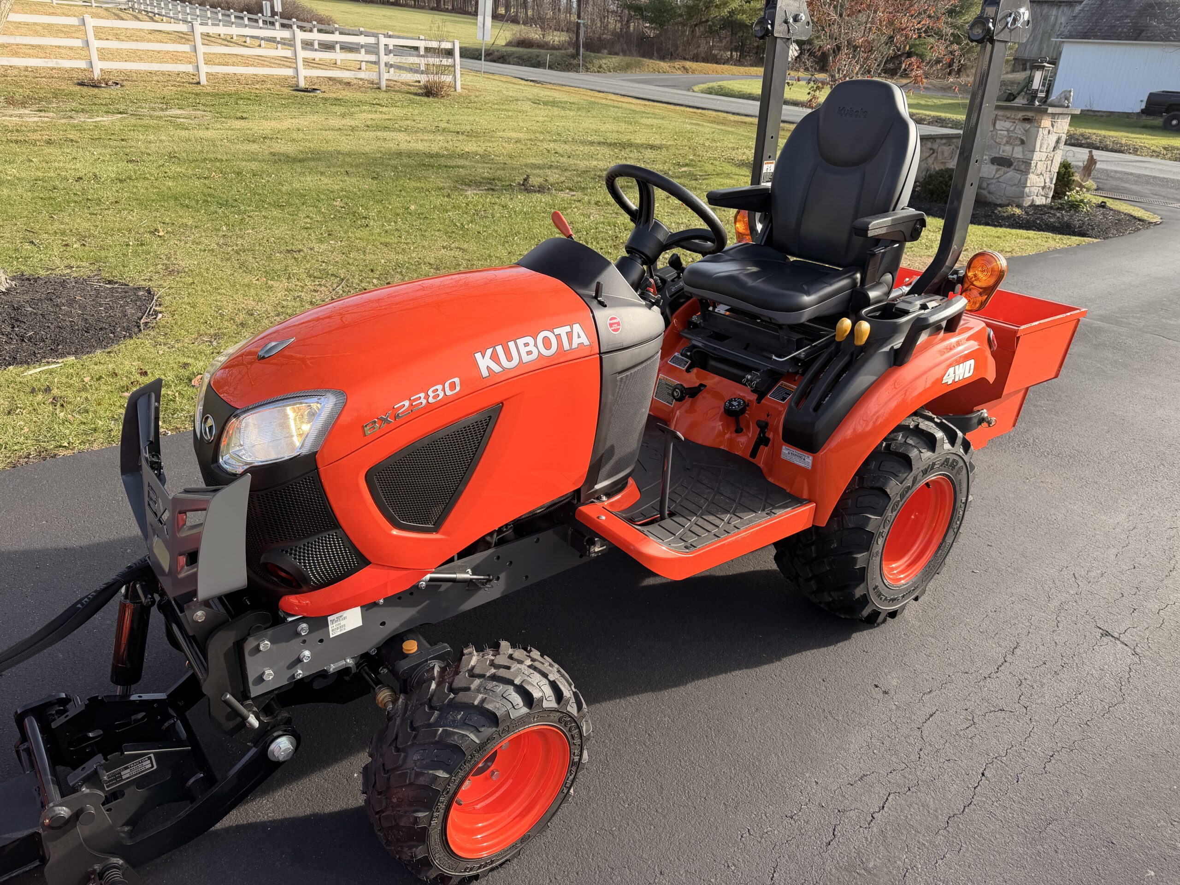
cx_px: 590
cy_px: 442
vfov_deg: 56.8
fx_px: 818
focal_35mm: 24
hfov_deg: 71.6
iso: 80
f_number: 1.78
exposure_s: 1/955
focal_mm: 6.76
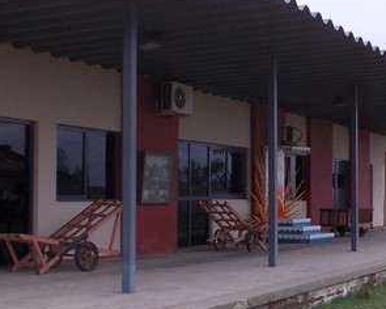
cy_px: 178
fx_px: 811
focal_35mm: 71
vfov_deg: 21.5
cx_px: 268
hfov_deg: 26.6
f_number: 2.7
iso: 100
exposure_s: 1/250
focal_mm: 4
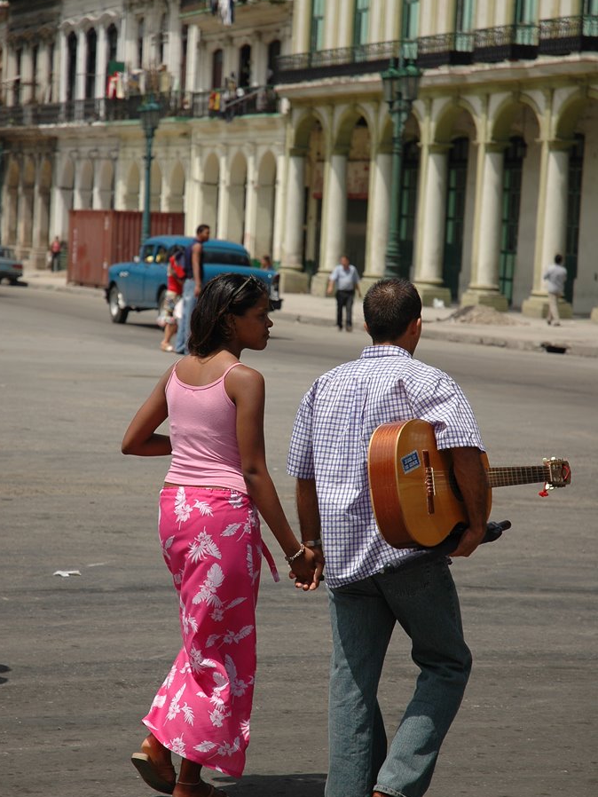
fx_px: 2648
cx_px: 297
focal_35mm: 115
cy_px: 398
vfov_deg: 17.1
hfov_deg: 12.9
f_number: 4.5
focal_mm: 70
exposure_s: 1/1600
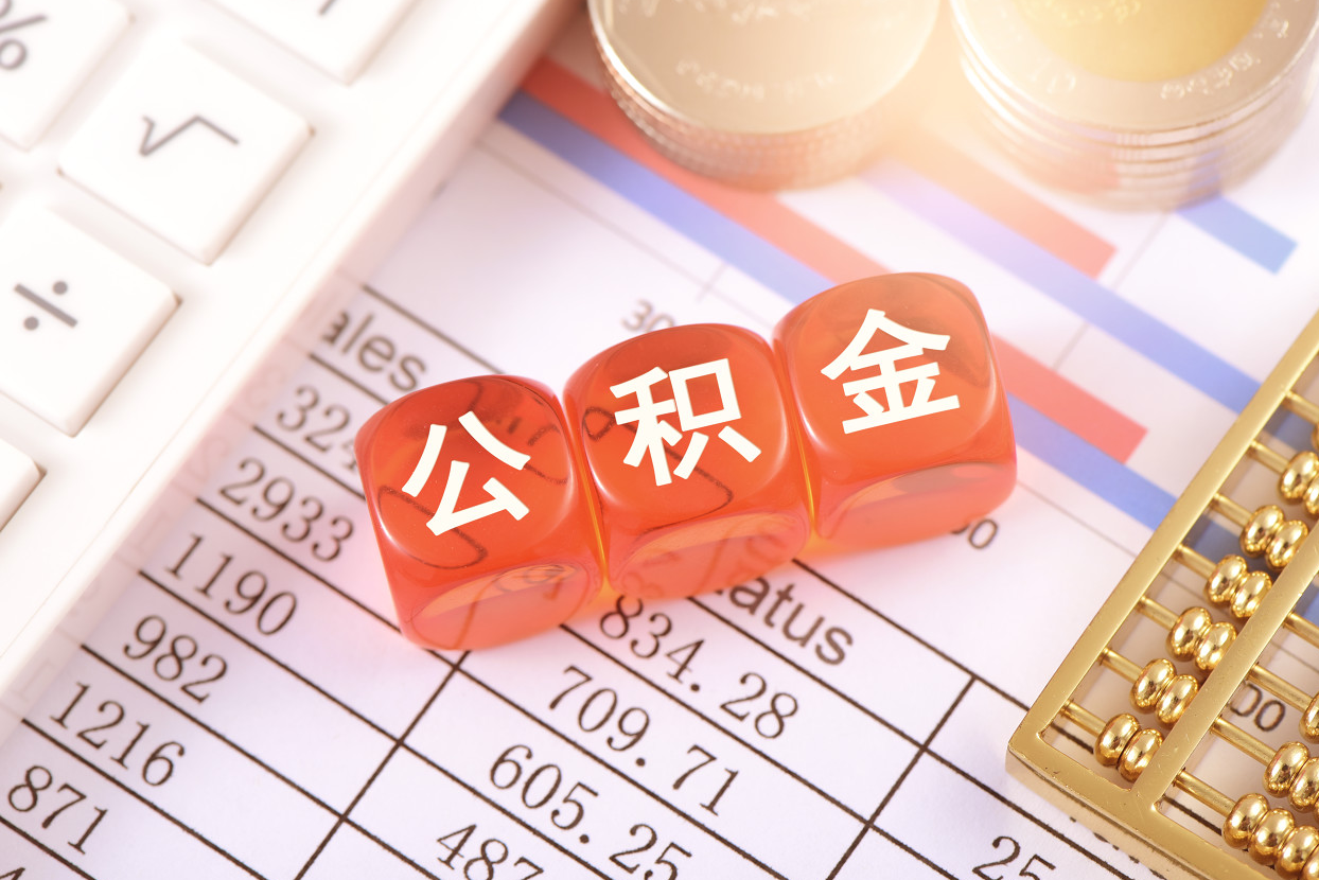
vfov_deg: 12.7
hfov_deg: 18.9
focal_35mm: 108
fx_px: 3958
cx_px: 670
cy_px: 440
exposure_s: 1/160
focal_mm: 105
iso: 200
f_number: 13
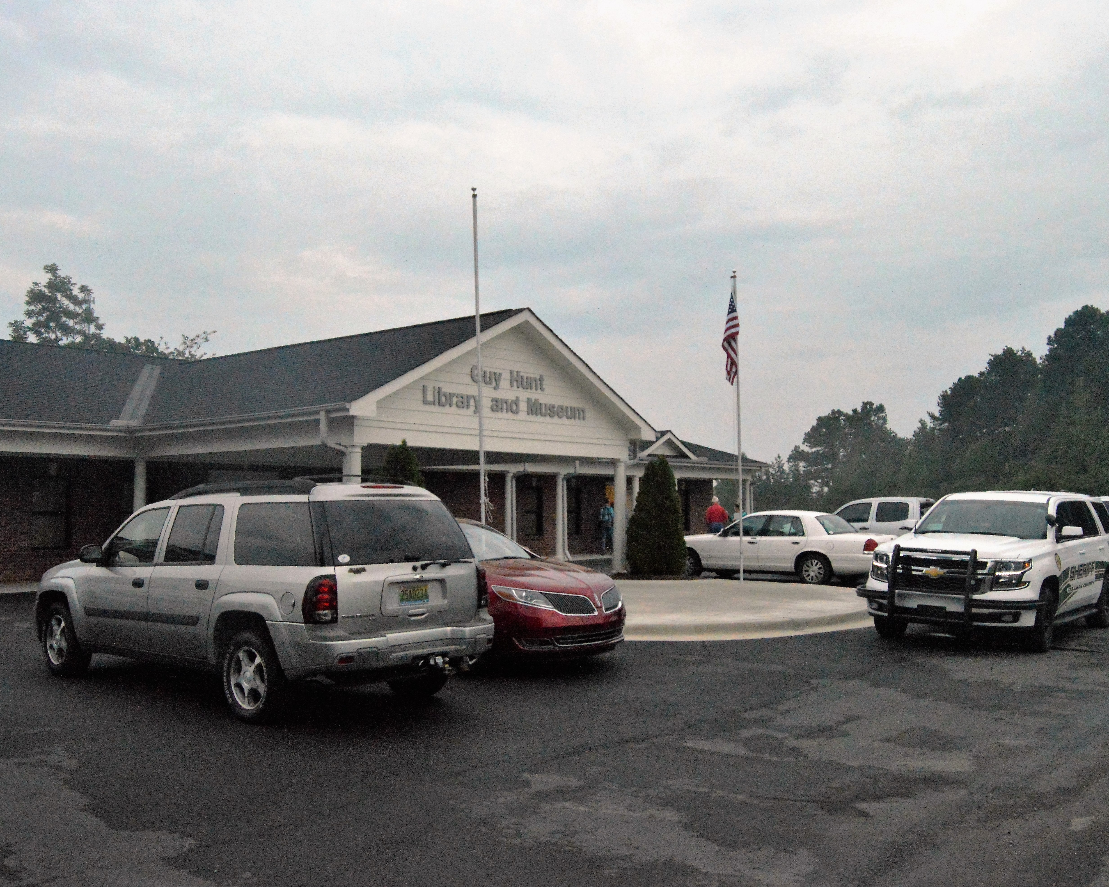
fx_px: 1069
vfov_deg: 45.1
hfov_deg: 54.8
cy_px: 446
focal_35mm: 33
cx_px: 596
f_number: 7.1
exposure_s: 1/2000
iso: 6400
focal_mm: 19
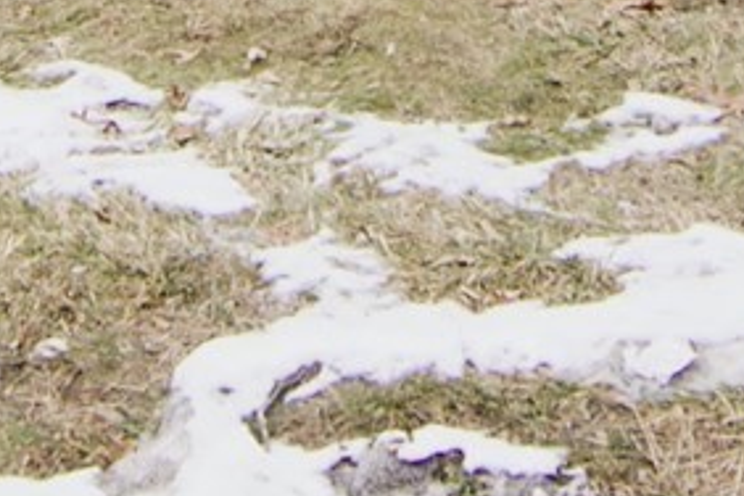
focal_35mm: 142
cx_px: 398
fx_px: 2927
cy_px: -774
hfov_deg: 14.5
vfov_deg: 8.6
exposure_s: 1/200
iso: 320
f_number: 7.1
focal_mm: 13
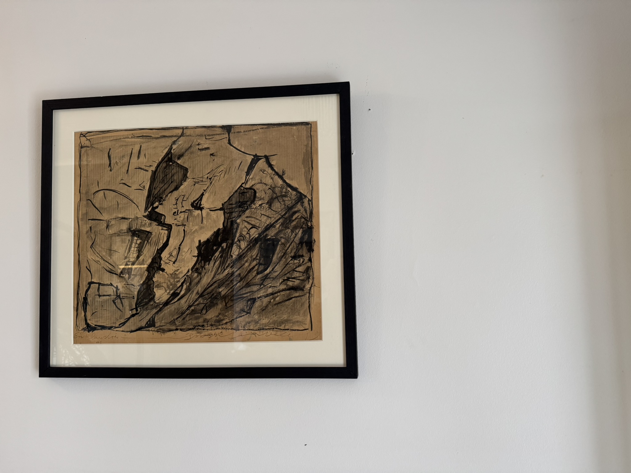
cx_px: 316
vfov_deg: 56.8
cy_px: 236
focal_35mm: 24
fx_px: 437
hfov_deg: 71.6
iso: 160
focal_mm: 6.76
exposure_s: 1/100
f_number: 1.78
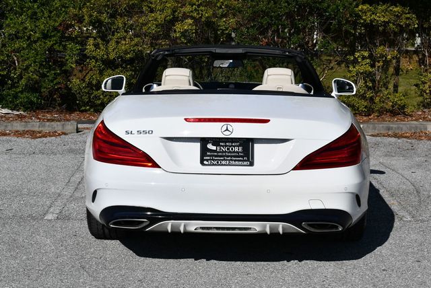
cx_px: 216
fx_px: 911
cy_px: 144
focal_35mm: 76
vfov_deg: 18.0
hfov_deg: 26.6
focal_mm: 38
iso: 100
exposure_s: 1/500
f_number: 11
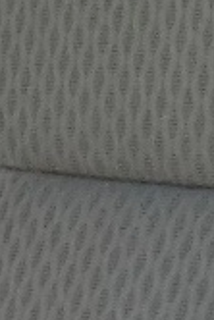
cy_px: 345
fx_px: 2313
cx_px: -488
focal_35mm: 260
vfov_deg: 7.9
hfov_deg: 5.0
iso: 50
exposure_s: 1/303
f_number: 1.5
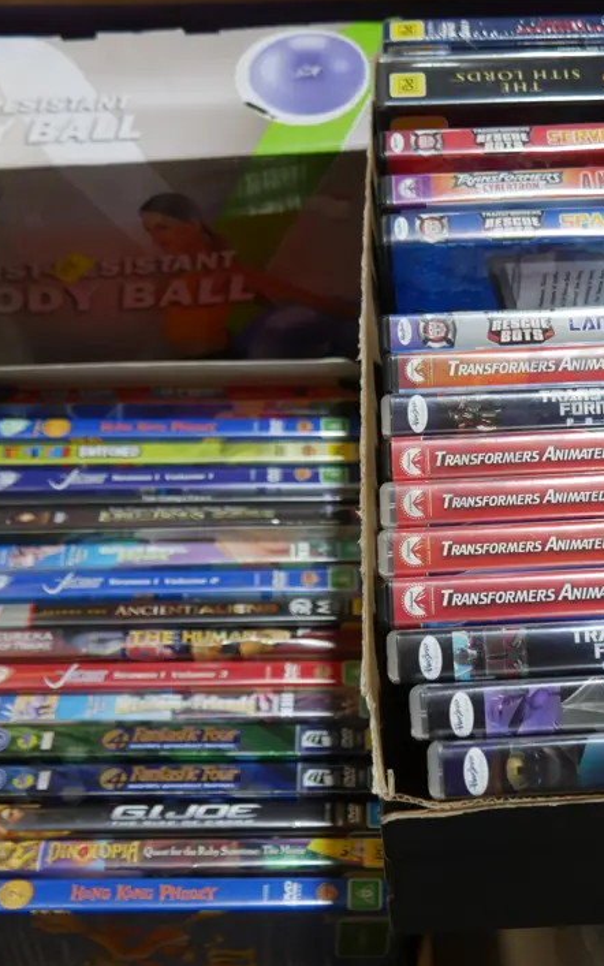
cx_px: 443
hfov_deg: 29.5
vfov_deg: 46.2
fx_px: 1132
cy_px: 490
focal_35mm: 43
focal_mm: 14
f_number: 3.5
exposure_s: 1/125
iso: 200
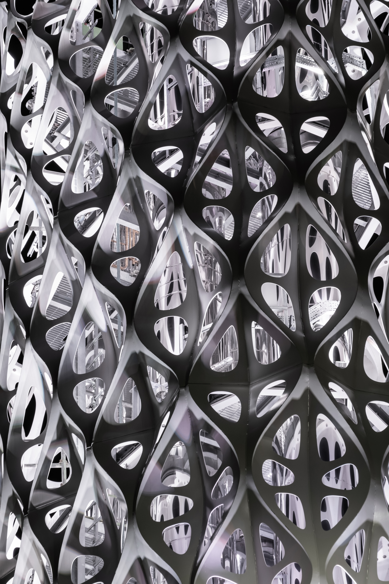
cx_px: 194
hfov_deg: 6.2
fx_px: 3614
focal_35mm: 223
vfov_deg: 9.2
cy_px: 292
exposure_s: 1/1.11
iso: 200
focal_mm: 148.5
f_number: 10
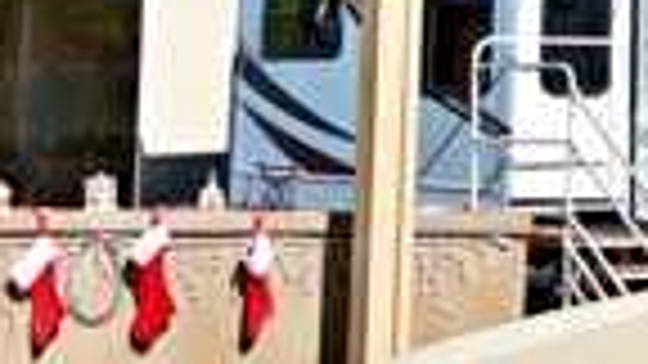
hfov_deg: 12.8
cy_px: -110
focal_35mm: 163
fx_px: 2801
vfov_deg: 7.4
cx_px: 824
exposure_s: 1/250
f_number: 10
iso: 125
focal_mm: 35
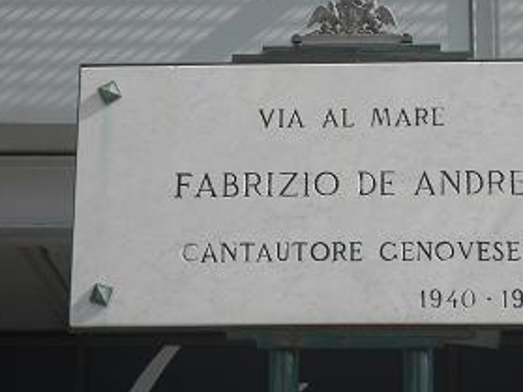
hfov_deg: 16.4
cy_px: 219
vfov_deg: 12.3
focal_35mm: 120
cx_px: 336
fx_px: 1812
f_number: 6.3
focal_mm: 15.4
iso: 80
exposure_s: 1/400
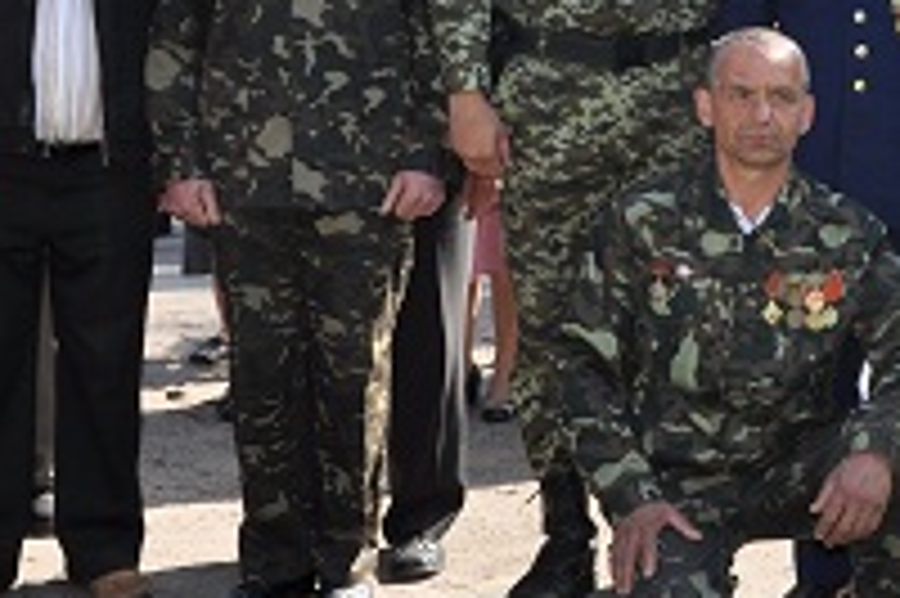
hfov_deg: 21.0
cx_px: 868
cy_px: 166
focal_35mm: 94
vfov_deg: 14.4
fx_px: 2360
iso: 200
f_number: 9
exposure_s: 1/200
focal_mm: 21
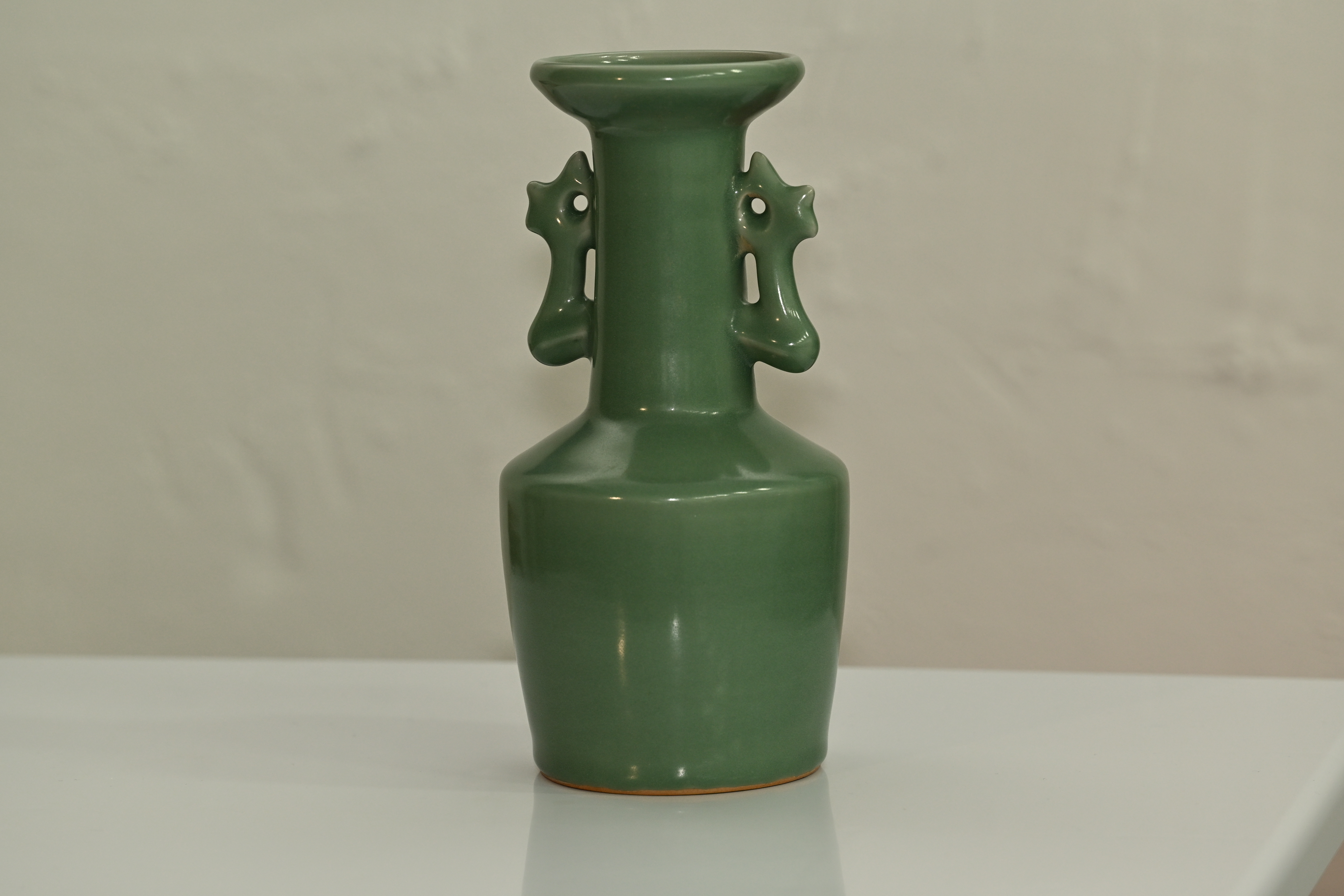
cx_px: 672
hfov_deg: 13.0
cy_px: 448
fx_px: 5880
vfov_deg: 8.7
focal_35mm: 158
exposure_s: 1/60
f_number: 4
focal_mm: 105
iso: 360
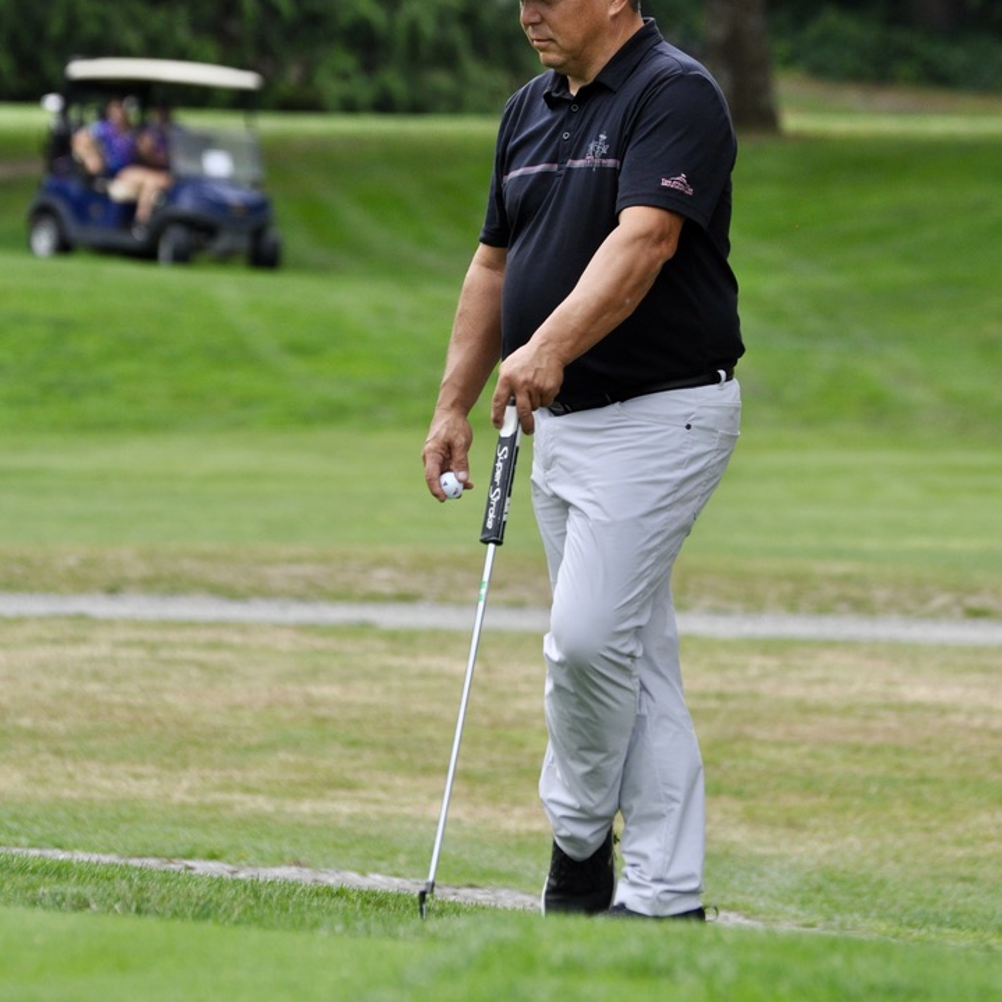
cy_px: 323
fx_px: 10402
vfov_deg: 5.5
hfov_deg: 5.5
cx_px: 500
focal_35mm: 318
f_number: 5
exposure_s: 1/1250
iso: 400
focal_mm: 165
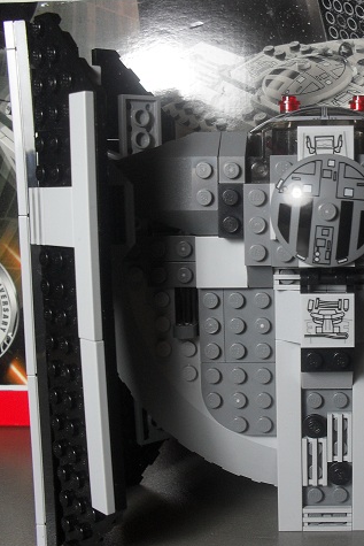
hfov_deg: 26.6
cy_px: 274
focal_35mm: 49
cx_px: 326
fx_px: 743
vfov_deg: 40.3
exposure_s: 1/45
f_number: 3.2
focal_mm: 6.3
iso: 100
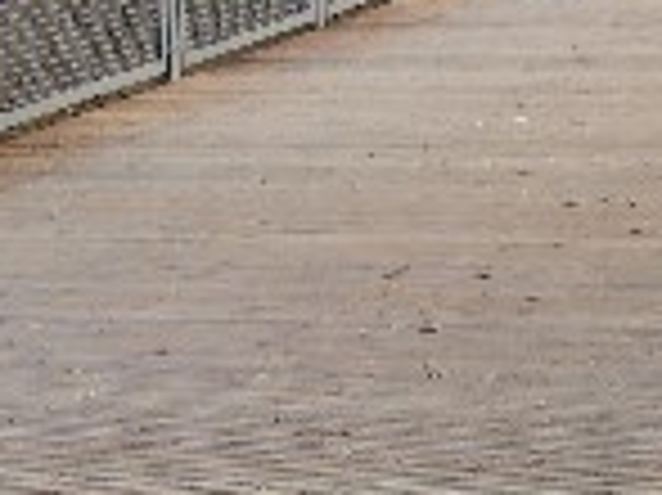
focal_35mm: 151
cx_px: 570
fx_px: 2885
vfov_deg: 9.8
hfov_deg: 13.0
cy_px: 200
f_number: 2.8
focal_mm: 7.9
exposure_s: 1/250
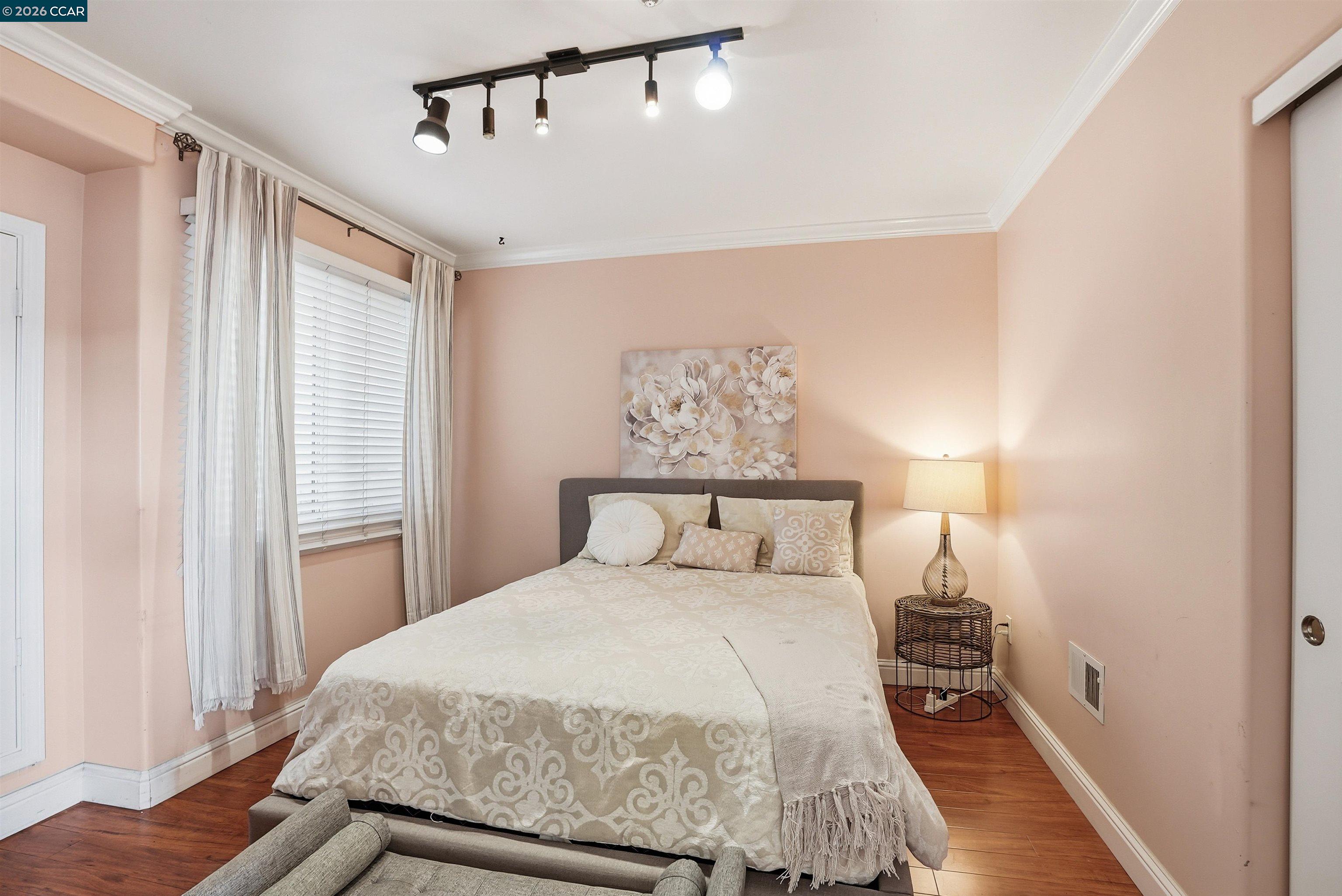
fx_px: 597
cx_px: 671
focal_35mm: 16
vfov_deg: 73.8
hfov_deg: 96.7
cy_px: 448
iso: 320
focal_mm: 16
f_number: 8
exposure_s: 1/60
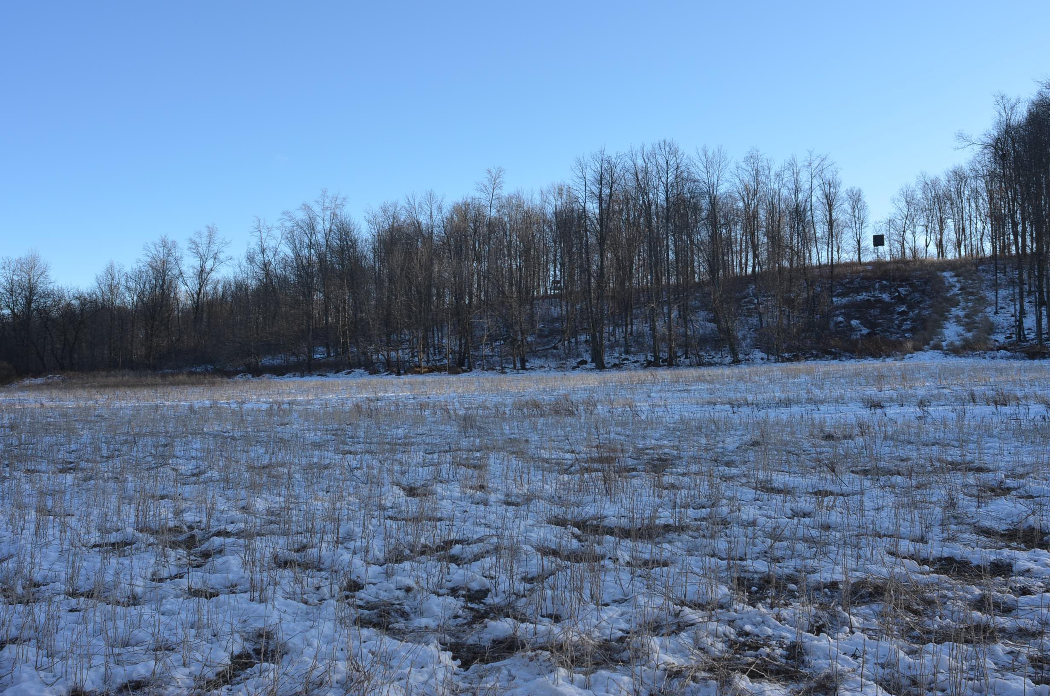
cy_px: 348
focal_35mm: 30
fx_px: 873
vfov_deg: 43.4
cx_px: 525
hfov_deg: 62.0
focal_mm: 20
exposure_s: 1/250
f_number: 8
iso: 200
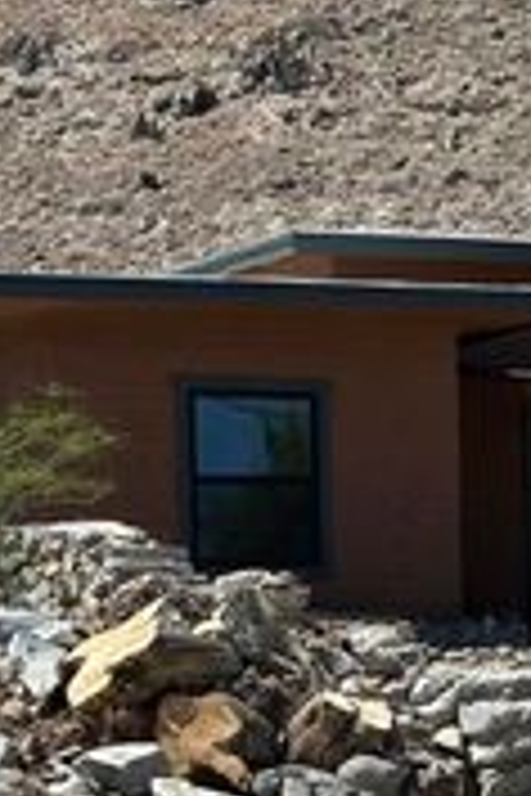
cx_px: 680
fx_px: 3119
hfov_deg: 9.6
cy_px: 650
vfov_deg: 14.5
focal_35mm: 141
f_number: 1.78
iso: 64
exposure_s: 1/4367
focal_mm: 6.86
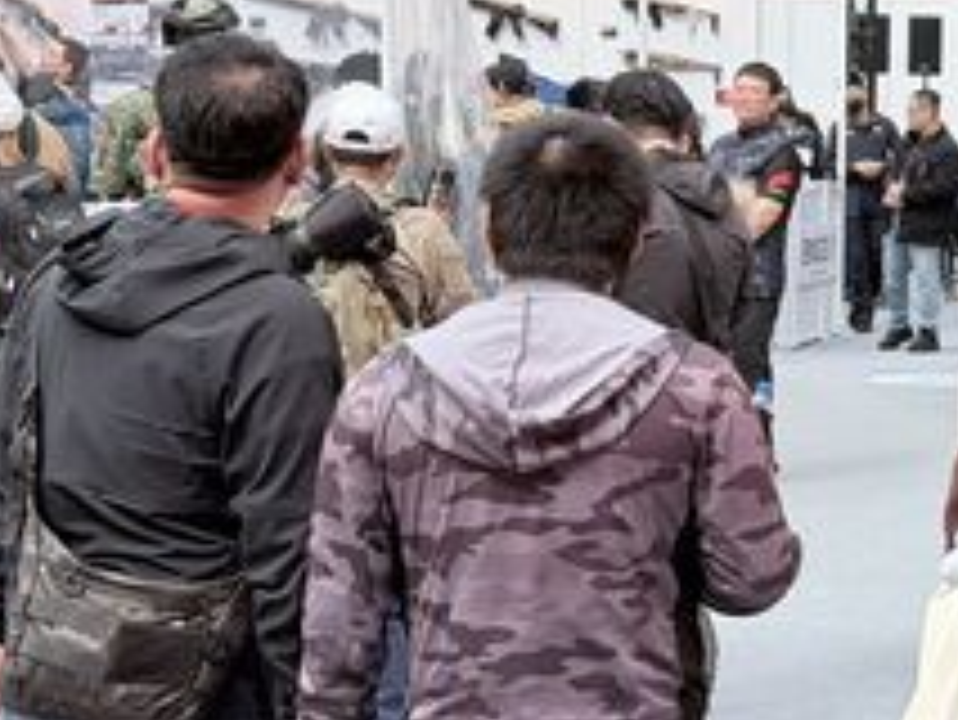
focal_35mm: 135
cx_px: 1241
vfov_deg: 10.9
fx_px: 3738
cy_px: 94
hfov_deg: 14.0
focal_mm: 6.76
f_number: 1.78
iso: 160
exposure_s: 1/120
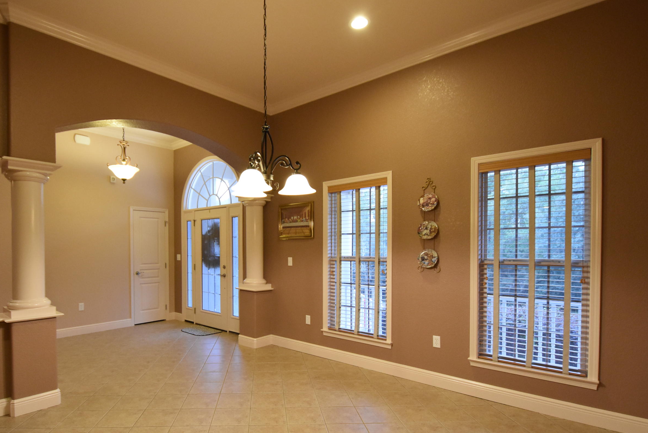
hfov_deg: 86.2
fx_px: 342
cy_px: 243
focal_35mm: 19
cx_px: 273
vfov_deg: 64.4
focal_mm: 10
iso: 2000
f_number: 4
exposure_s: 1/60
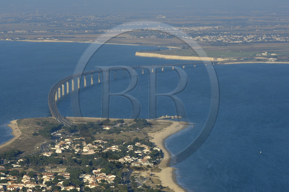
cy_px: 96
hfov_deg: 10.2
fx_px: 1623
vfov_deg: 6.8
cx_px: 144
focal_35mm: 202
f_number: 4
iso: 100
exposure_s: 1/1000
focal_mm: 135
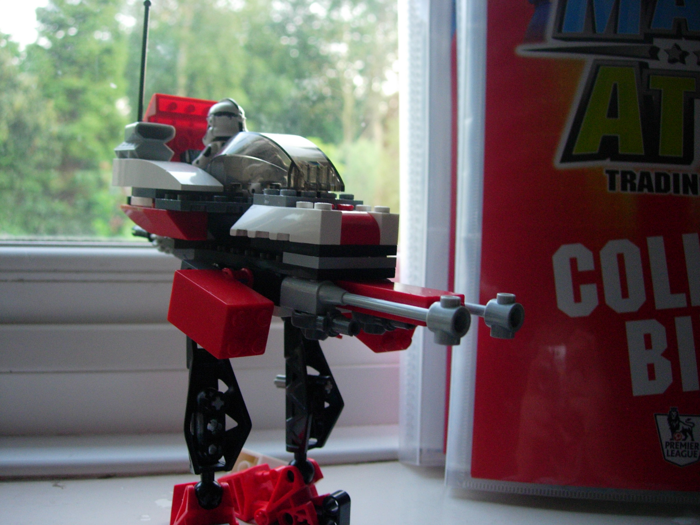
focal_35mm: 38
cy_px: 262
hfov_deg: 49.0
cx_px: 350
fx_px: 768
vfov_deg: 37.7
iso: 200
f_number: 2.8
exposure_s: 1/26.9
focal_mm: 7.8
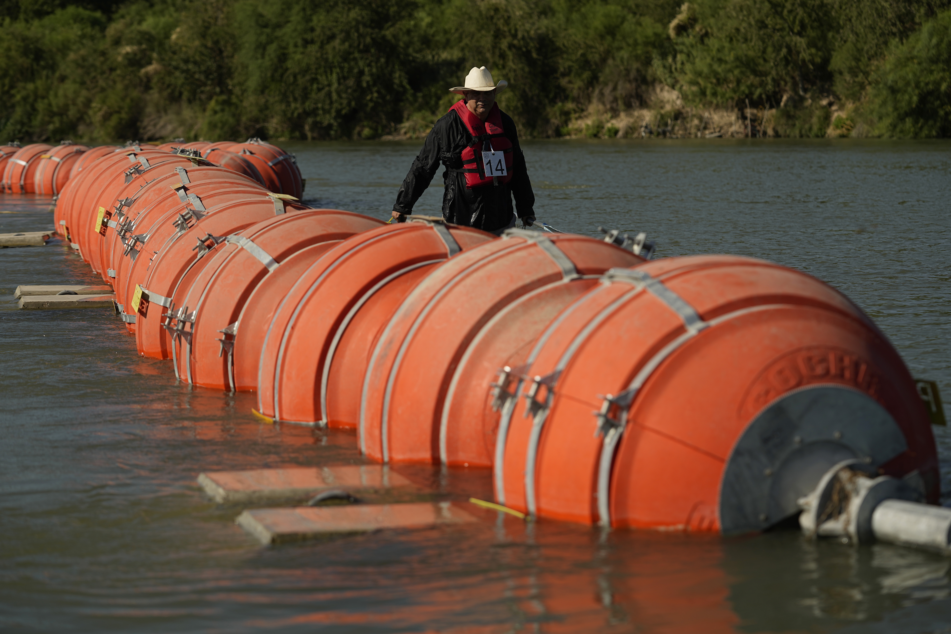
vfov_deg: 15.7
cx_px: 476
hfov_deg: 23.4
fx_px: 2298
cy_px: 317
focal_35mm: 87
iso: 100
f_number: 4
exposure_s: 1/2500
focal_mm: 87
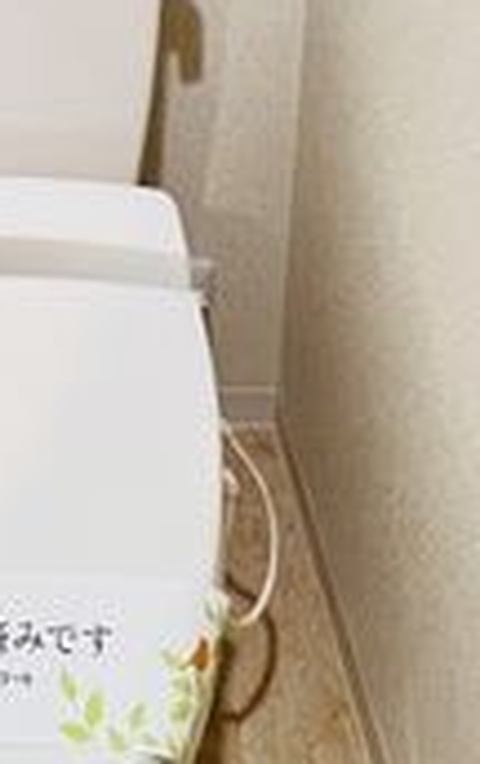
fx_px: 1168
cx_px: -60
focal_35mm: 56
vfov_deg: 29.9
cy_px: -195
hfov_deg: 21.9
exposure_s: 1/50
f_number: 1.8
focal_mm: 1.57
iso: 200
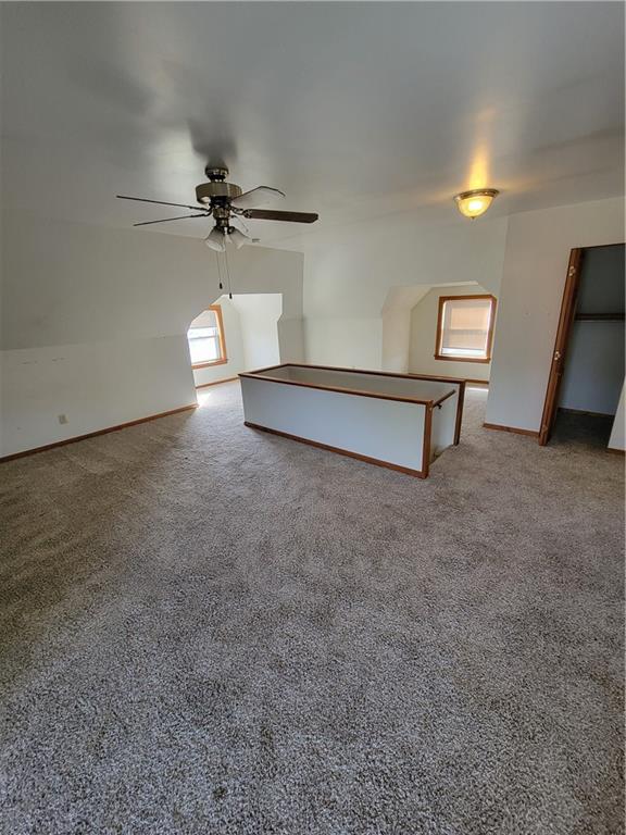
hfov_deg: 89.9
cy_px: 418
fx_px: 313
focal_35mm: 13
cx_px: 313
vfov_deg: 106.2
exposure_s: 1/60
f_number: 2.2
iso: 250
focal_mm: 2.2
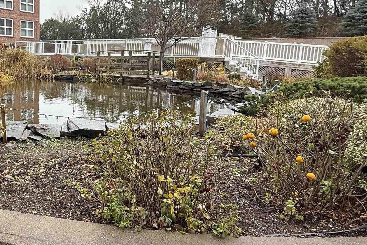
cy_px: 99
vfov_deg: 40.9
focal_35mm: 32
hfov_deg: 53.6
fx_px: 326
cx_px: 59
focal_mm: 2.22
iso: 64
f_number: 2.2
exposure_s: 1/144
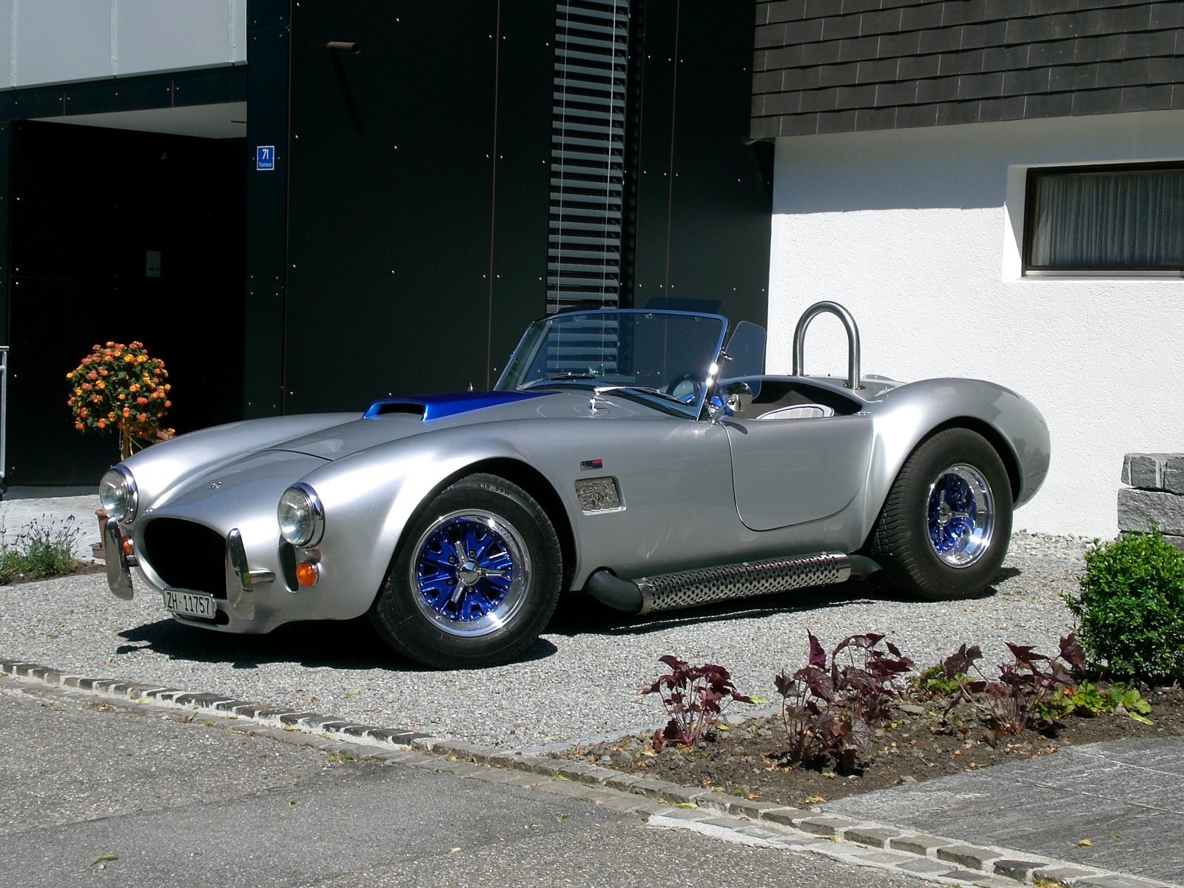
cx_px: 592
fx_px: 2155
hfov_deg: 30.7
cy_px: 444
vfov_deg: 23.3
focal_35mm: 63
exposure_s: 1/400
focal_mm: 10.4
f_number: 5.7
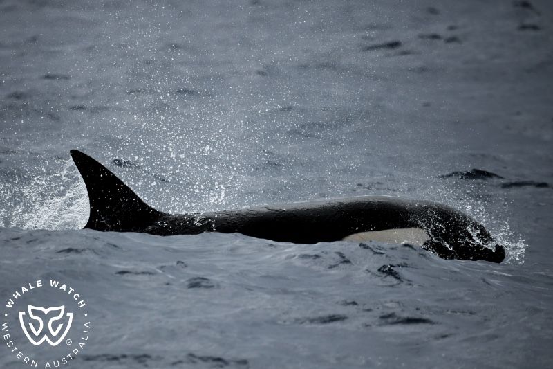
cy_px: 184
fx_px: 9214
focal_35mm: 600
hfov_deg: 3.4
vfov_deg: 2.3
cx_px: 276
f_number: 6.3
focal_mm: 600
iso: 720
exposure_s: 1/8000
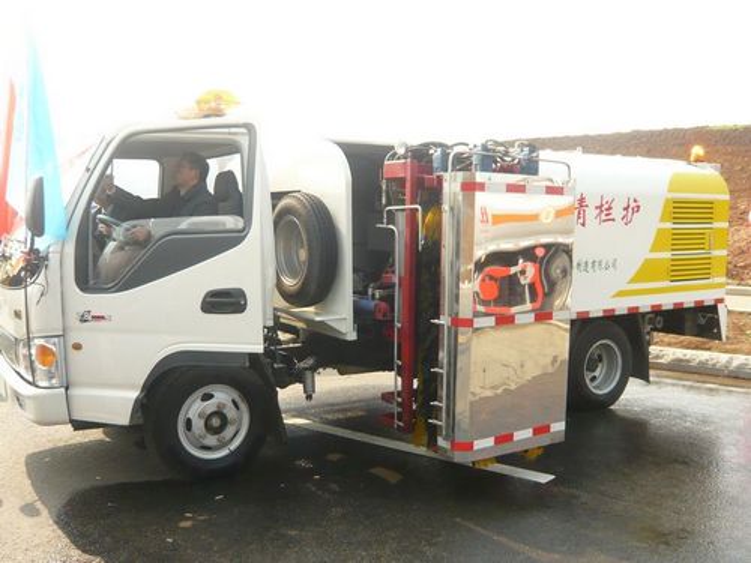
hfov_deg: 54.0
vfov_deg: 41.8
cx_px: 376
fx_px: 738
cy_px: 282
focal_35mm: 34
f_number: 2.8
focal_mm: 4.6
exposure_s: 1/800
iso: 200
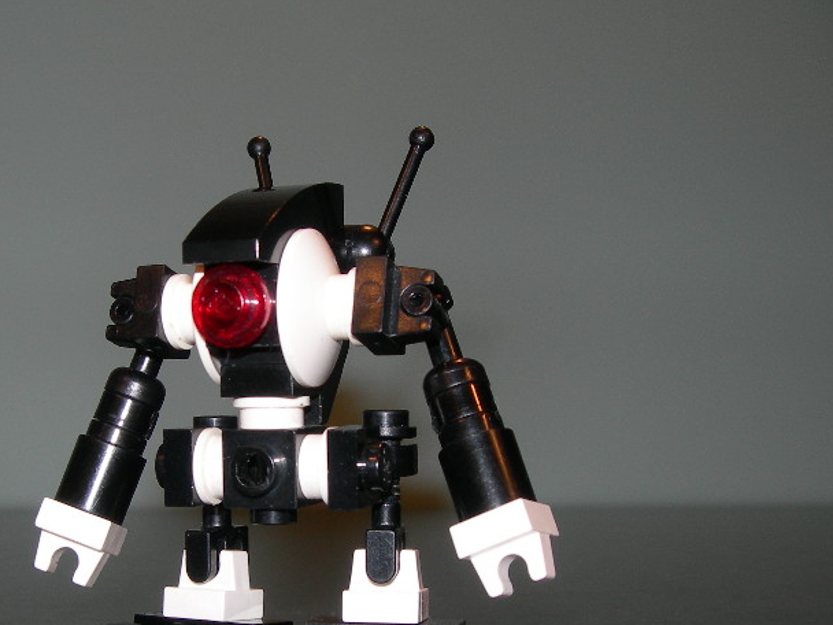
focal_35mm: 64
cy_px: 441
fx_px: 1540
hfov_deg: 30.1
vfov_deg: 22.8
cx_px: 279
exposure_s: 1/60.1
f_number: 4.8
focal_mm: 7.8
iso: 50
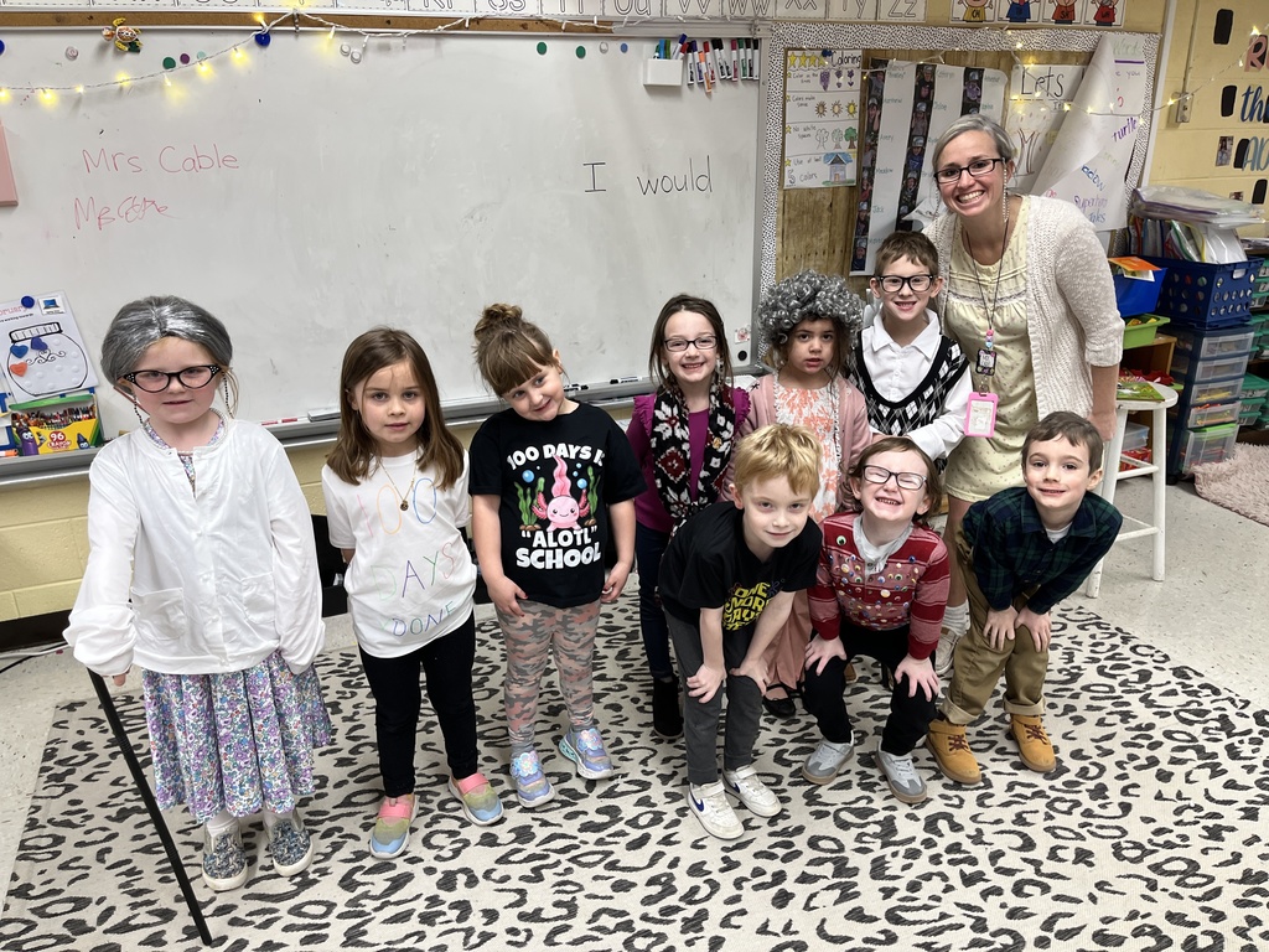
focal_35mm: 26
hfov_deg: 67.3
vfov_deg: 53.1
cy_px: 476
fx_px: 953
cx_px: 634
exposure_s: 1/60
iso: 80
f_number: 1.6
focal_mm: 5.1
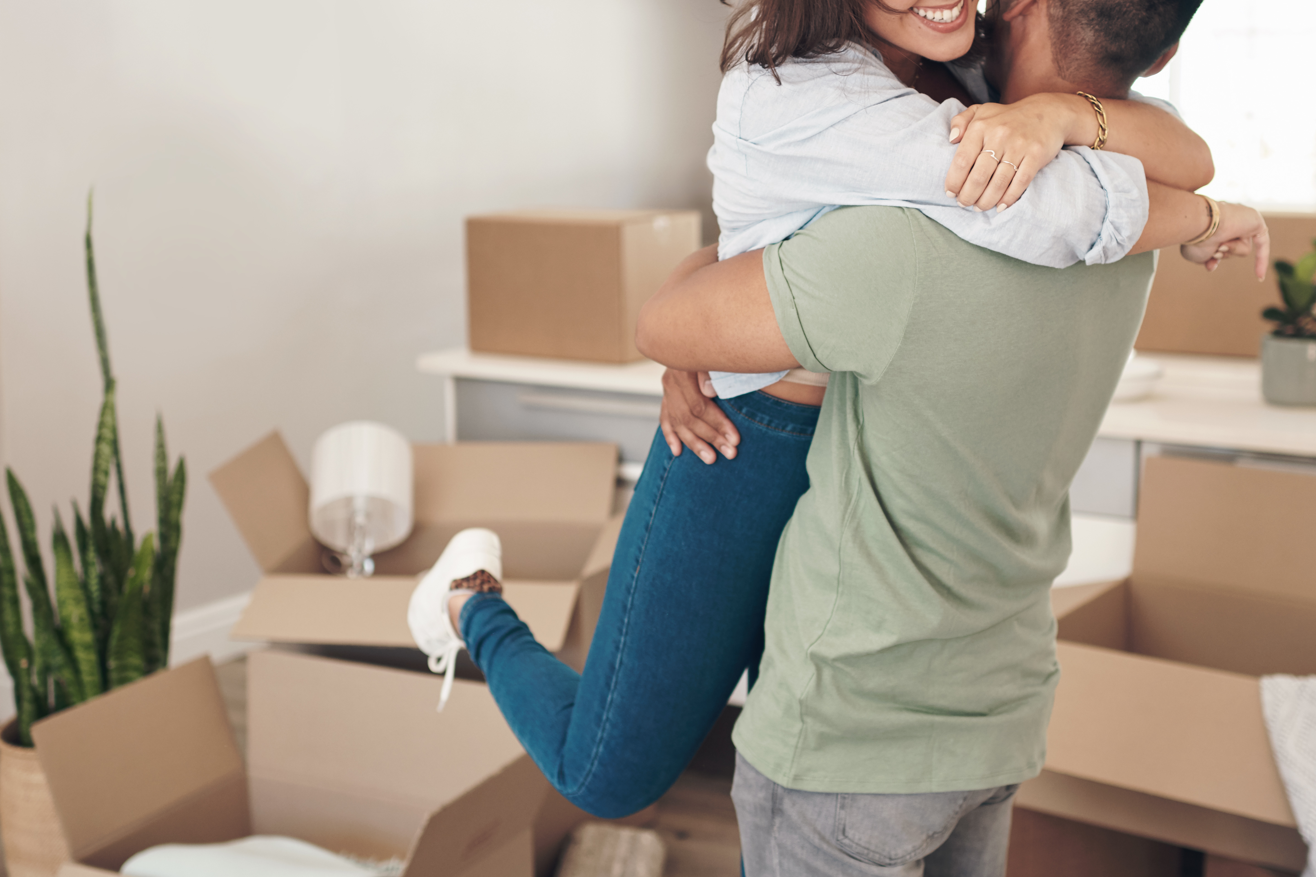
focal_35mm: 50
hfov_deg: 39.5
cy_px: 377
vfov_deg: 27.0
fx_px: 1828
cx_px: 731
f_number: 2.2
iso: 400
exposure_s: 1/200
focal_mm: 35
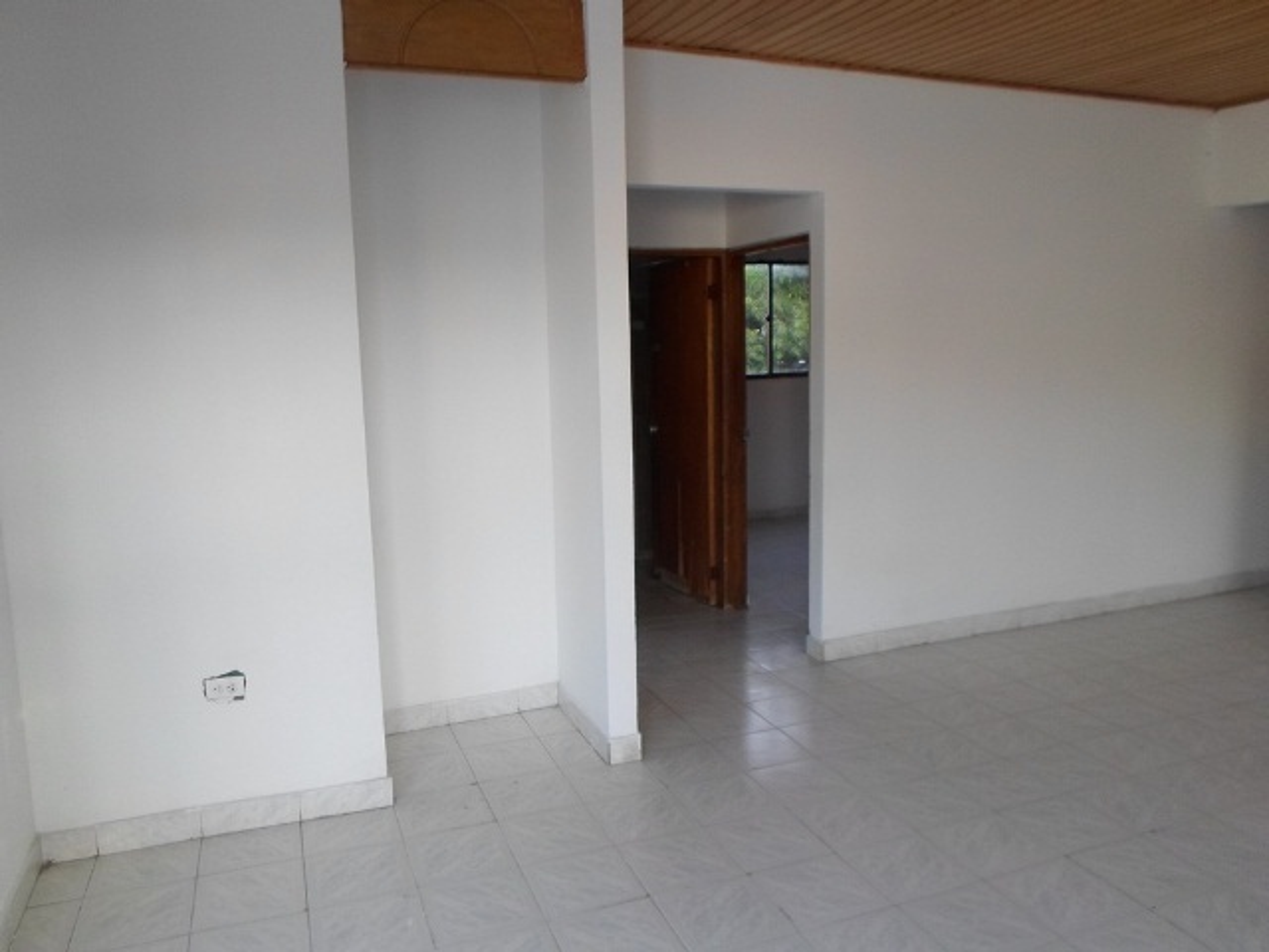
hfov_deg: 69.4
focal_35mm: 25
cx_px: 634
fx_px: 916
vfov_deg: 54.9
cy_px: 476
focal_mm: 4.5
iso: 80
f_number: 2.5
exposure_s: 1/45
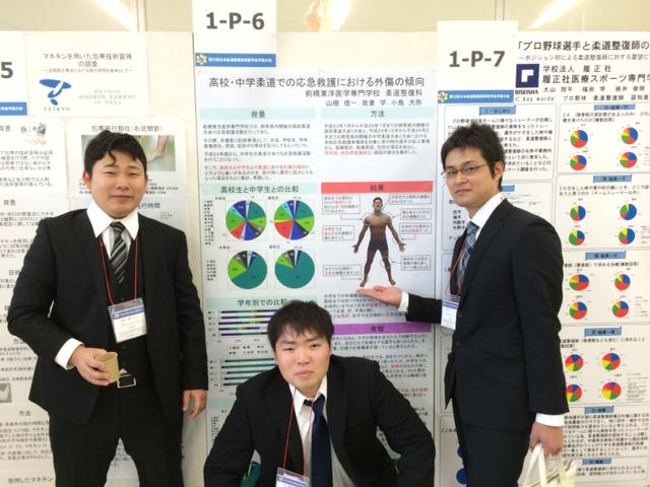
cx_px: 325
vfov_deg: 46.8
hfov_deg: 60.0
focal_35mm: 30
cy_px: 244
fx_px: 563
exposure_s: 1/30
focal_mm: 4.12
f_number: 2.2
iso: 40
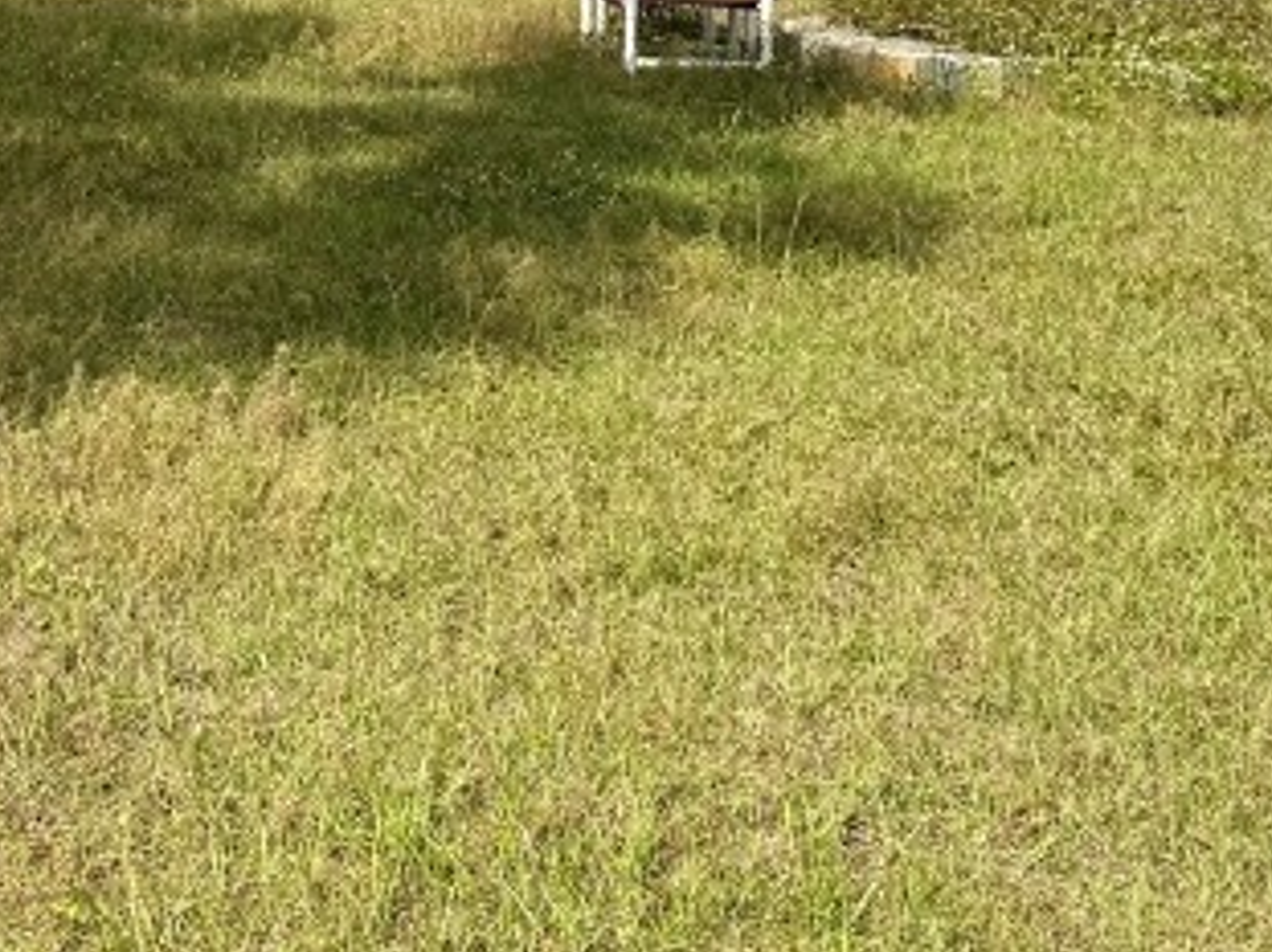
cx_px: 82
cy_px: -315
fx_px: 2902
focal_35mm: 79
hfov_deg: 23.9
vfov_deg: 17.4
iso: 80
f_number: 1.78
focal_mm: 6.76
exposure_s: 1/5319
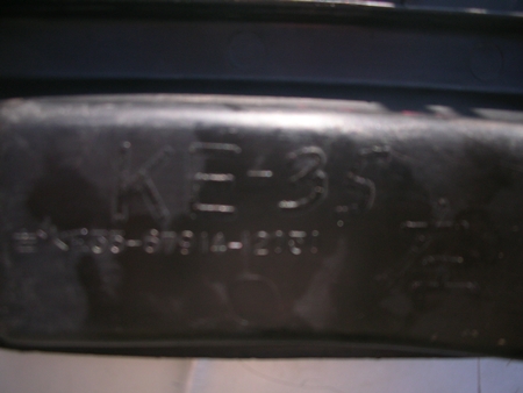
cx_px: 262
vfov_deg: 40.7
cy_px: 196
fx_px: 529
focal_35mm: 35
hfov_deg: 52.6
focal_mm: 5.8
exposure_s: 1/44
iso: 50
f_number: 8.5
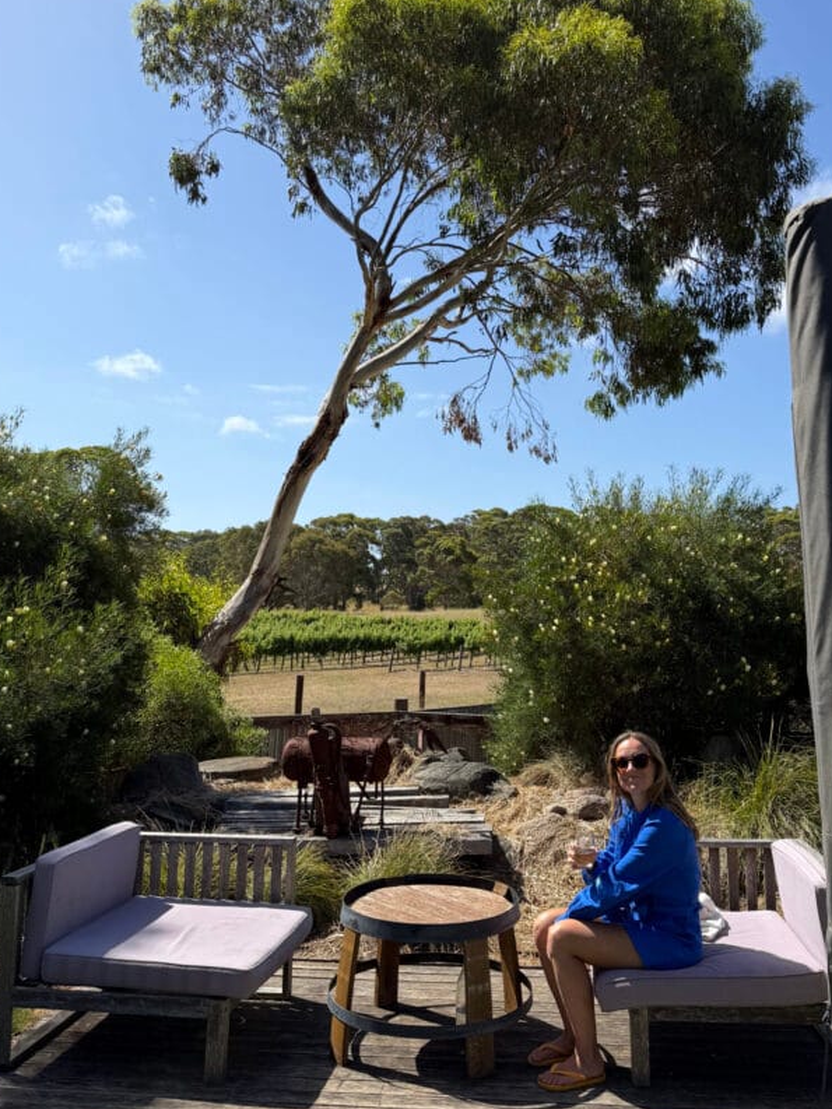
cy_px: 473
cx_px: 471
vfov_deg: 58.1
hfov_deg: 45.3
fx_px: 993
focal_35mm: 31
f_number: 1.78
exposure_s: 1/4405
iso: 80
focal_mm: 6.76
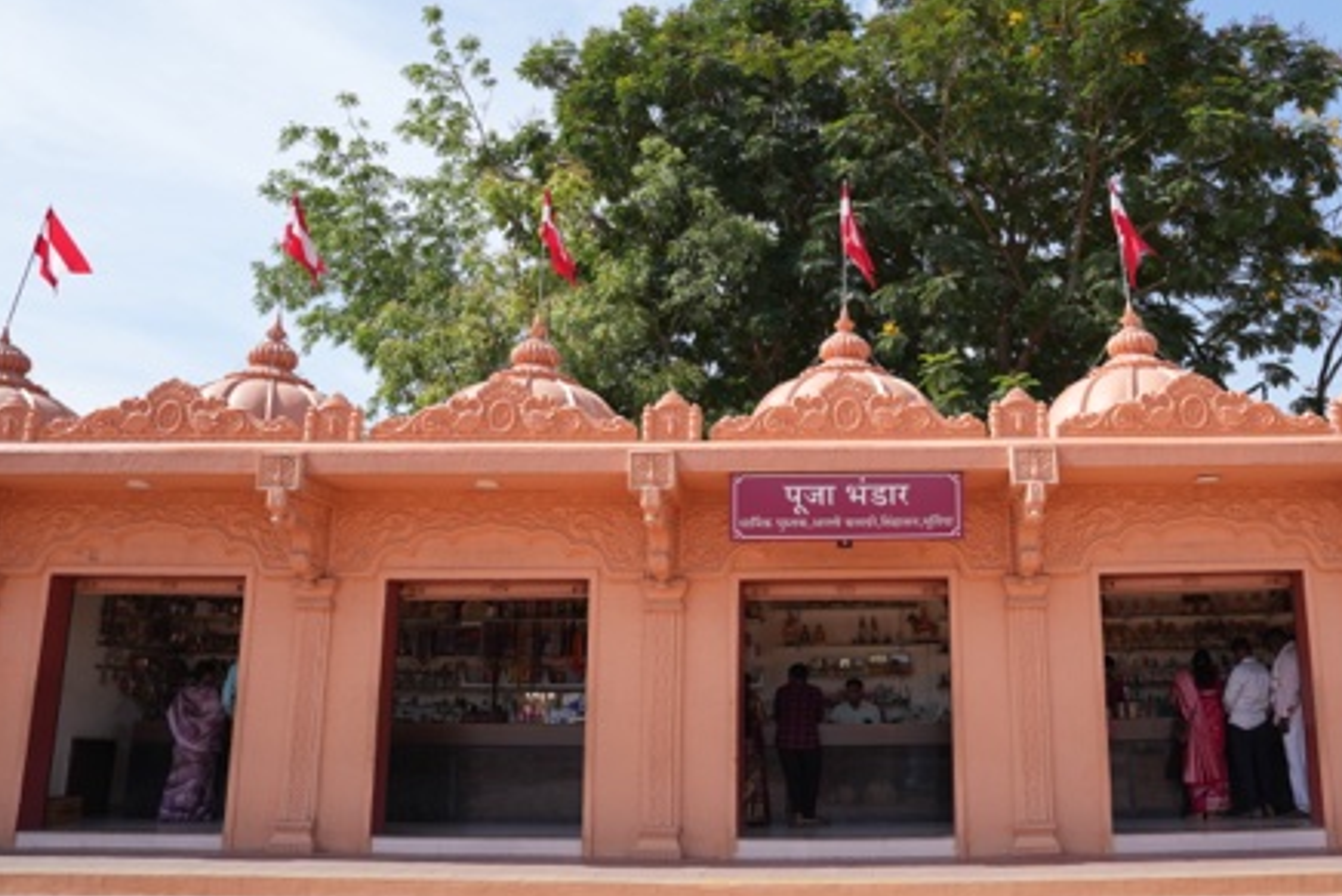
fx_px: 1231
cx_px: 840
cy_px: 410
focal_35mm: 33
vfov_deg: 40.0
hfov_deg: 56.5
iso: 100
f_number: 5.6
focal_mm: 24
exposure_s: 1/400
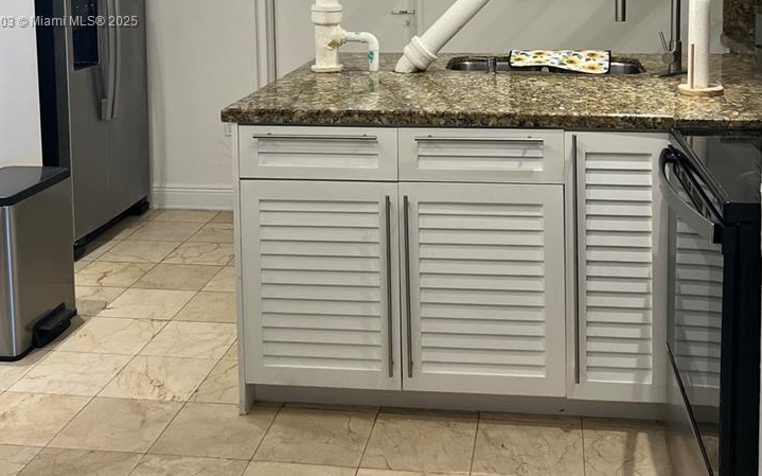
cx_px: 421
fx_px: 955
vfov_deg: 26.7
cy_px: 22
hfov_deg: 43.4
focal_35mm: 46
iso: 100
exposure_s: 1/120
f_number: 1.5
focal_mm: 5.7
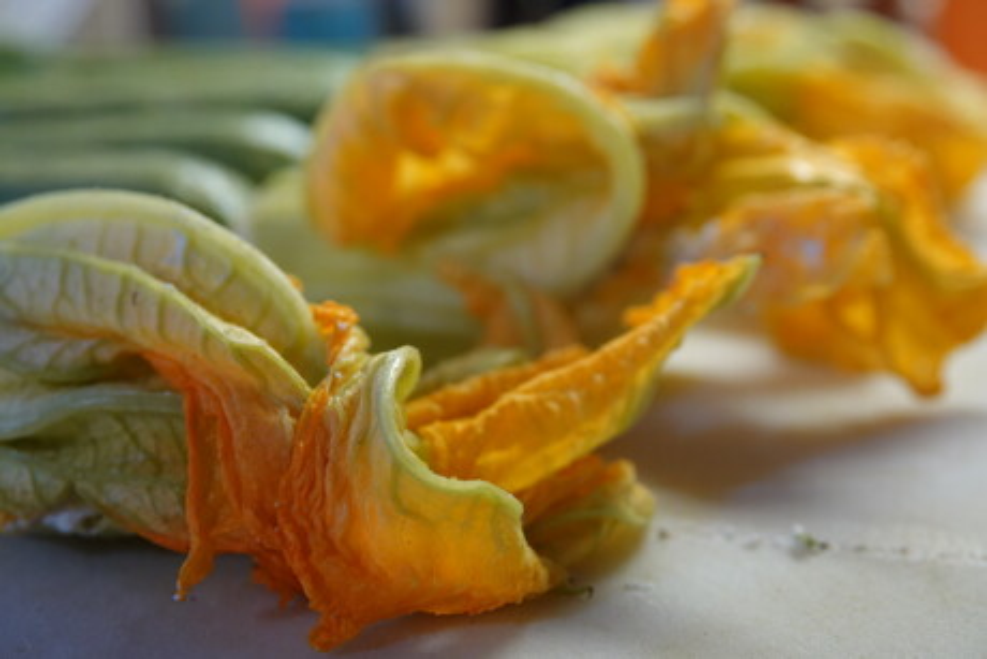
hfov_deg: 36.9
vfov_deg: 25.1
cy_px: 330
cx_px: 494
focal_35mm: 54
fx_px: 1481
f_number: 3.2
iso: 640
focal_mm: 19.68
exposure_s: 1/60
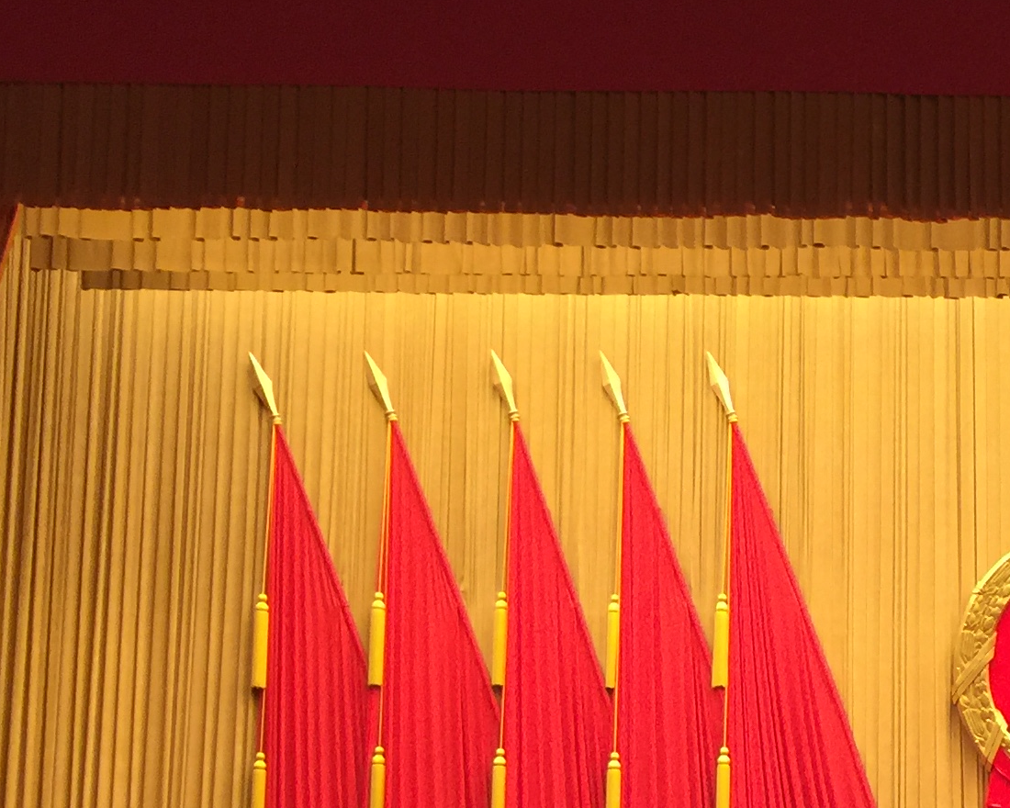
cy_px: 767
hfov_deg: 21.5
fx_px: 2511
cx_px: 1138
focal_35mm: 84
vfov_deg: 17.9
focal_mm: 4.15
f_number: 2.2
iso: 64
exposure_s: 1/17
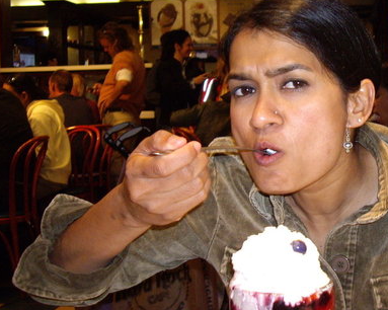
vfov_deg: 24.6
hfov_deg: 29.7
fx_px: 712
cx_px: 317
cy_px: 141
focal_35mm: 62
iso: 200
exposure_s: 1/40
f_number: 2.7
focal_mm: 6.2
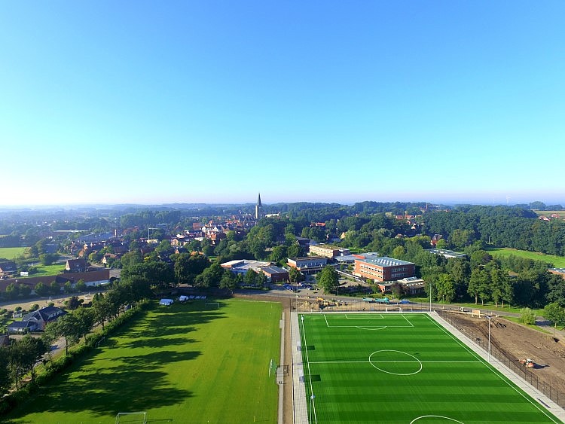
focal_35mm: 20
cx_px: 282
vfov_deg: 66.0
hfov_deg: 81.7
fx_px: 327
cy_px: 212
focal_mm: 3.61
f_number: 2.8
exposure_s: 1/450
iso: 100
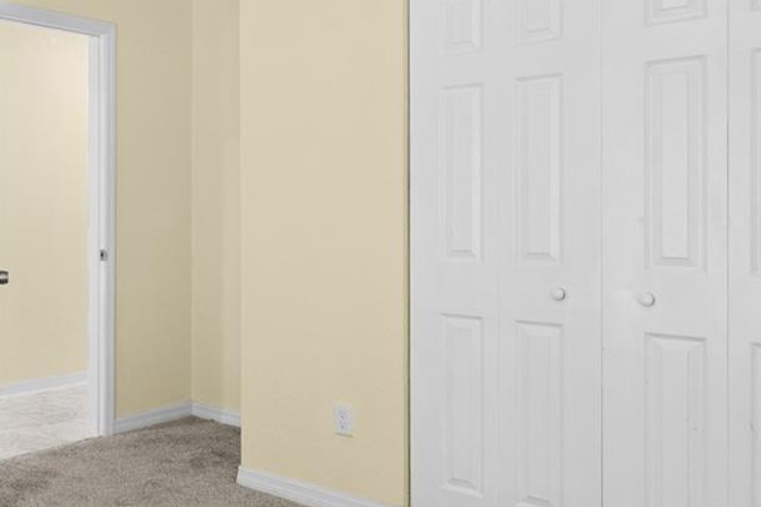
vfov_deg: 35.7
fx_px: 782
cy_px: 181
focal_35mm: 37
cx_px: 69
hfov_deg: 46.6
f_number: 8
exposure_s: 1/1.25
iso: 200
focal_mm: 14
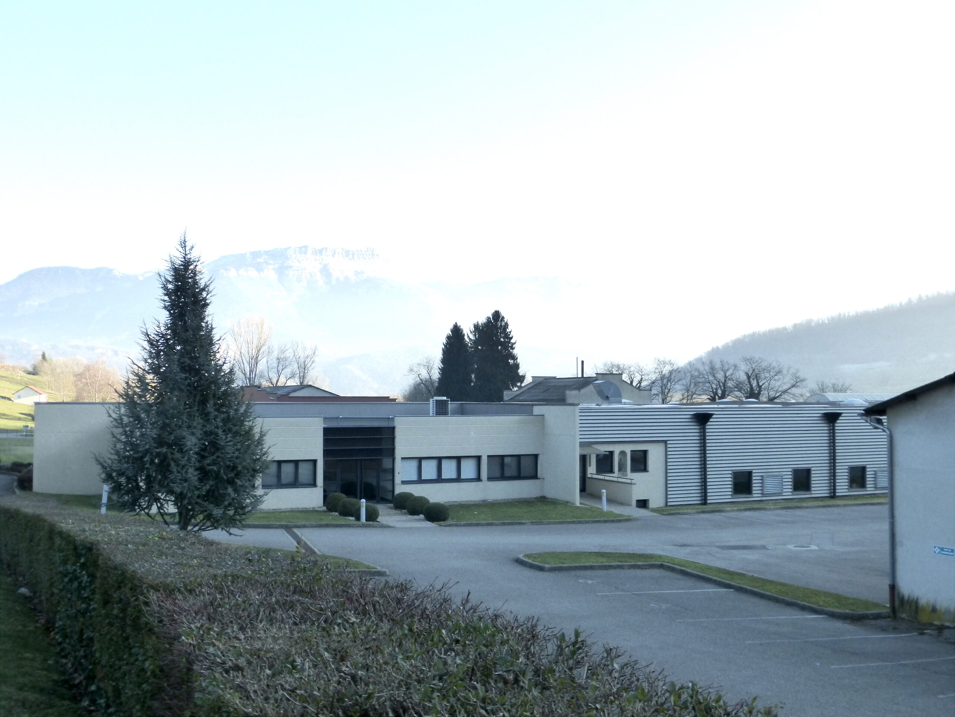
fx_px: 966
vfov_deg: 40.7
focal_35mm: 35
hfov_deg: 52.6
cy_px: 358
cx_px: 478
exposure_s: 1/640
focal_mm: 6.1
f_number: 3.7
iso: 200
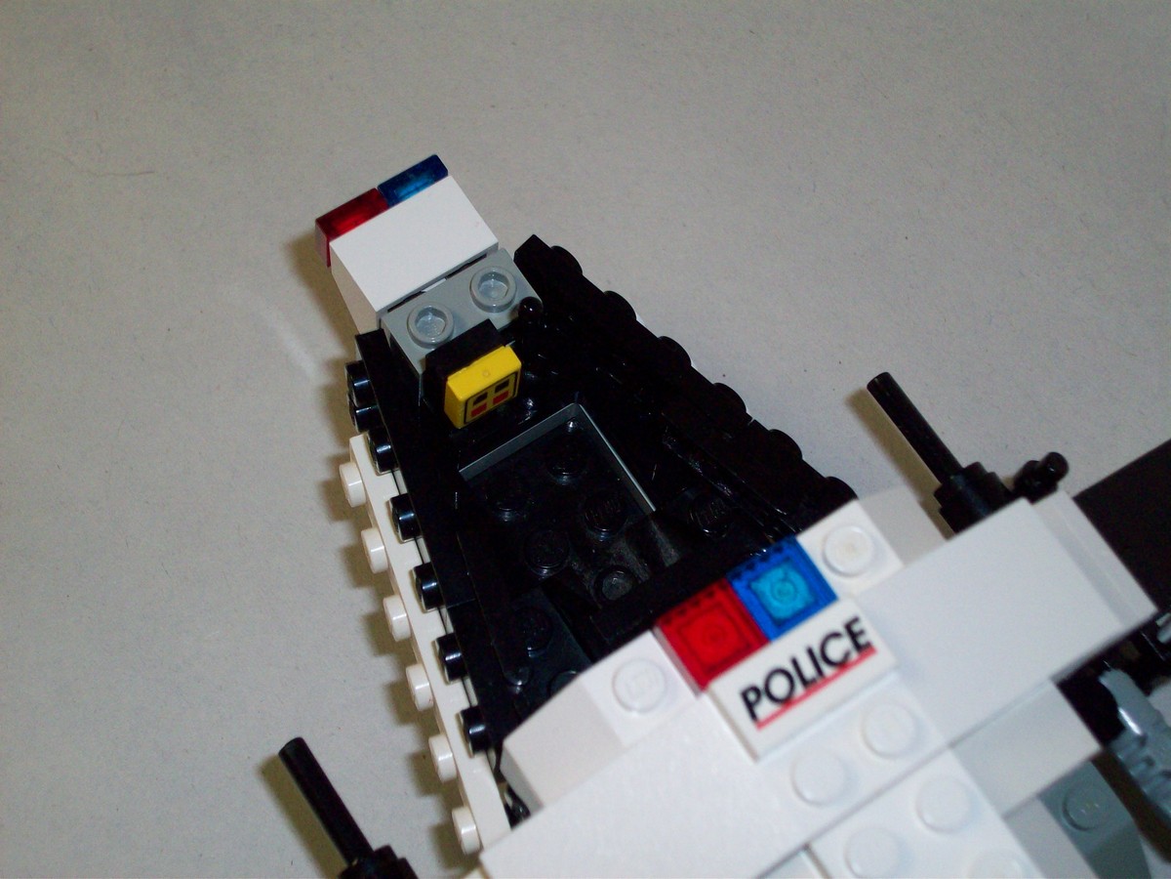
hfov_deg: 30.3
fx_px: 2165
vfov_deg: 22.9
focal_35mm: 64
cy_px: 440
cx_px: 586
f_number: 3.8
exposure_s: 1/90.6
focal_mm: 10.7
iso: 160
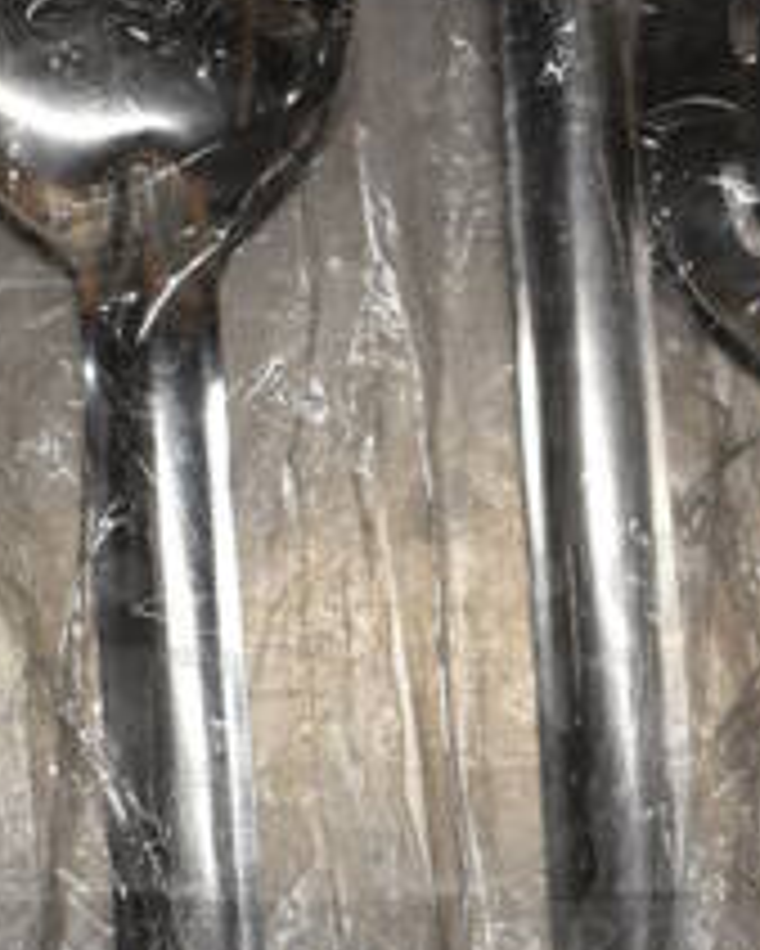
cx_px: 400
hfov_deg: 12.7
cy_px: 763
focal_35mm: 122
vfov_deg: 15.7
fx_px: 3428
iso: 720
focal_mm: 20
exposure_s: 1/250
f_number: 3.5
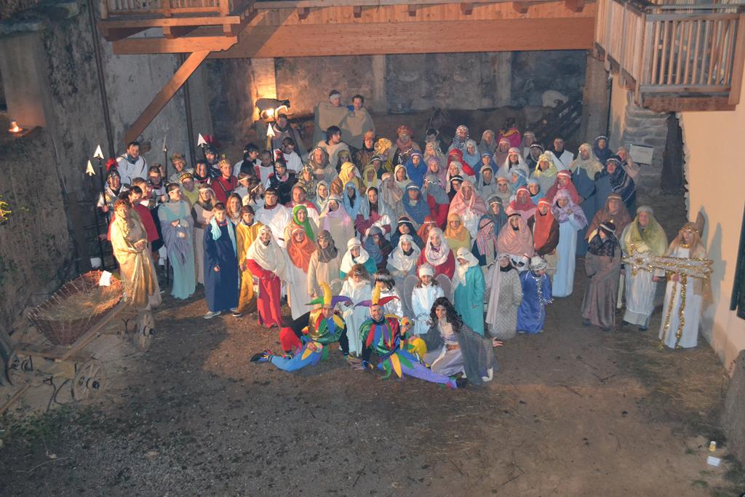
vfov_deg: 34.2
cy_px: 248
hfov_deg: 49.5
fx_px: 807
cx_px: 372
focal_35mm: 39
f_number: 4.2
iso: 3200
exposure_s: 1/60
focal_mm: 26
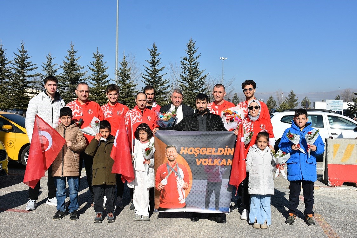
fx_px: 357
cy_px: 119
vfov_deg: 36.9
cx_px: 178
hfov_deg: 53.1
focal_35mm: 36
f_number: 8
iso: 110
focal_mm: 24
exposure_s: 1/500
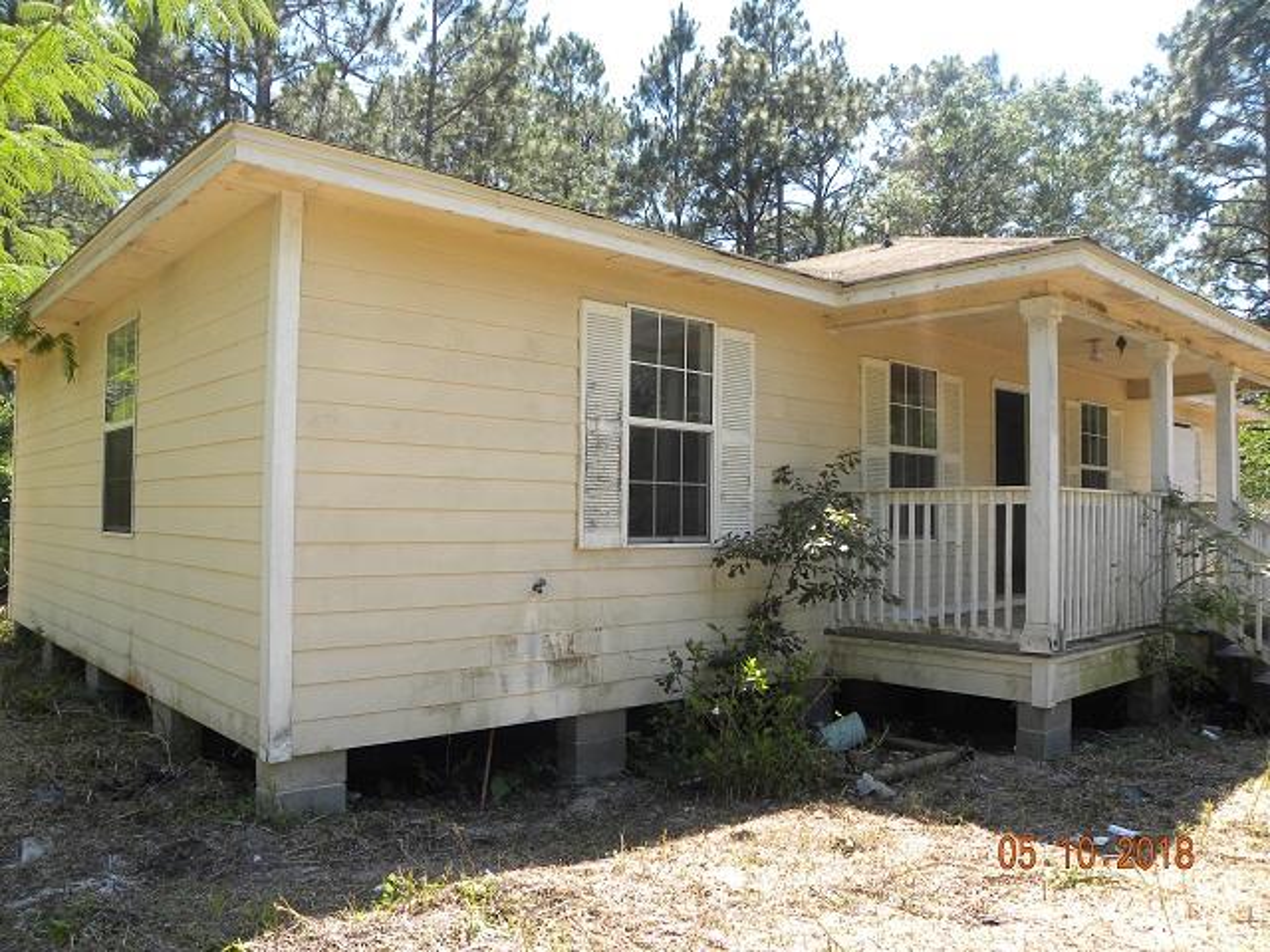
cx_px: 635
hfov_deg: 67.3
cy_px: 476
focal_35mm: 26
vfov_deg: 53.1
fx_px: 954
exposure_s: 1/173
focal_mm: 4.6
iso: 64
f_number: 3.5
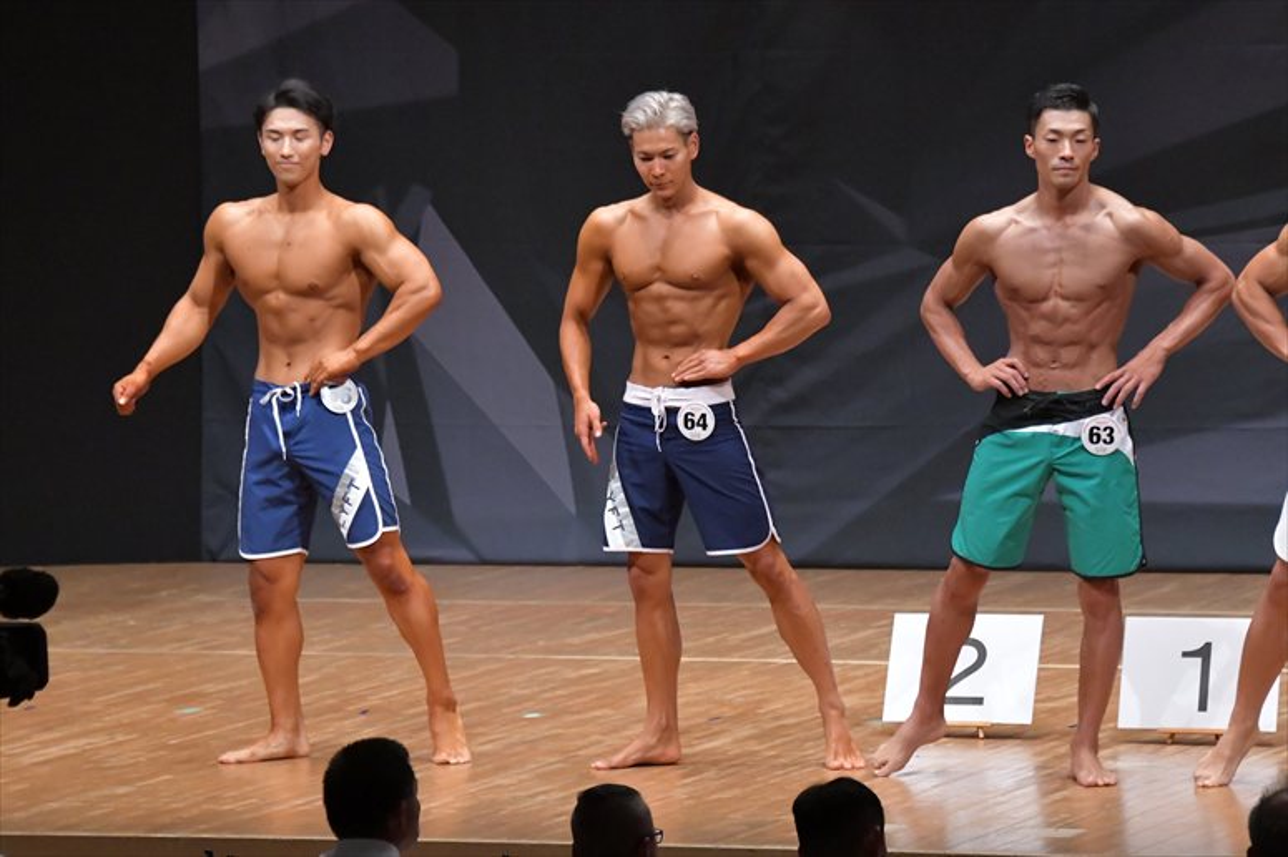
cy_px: 428
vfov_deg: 5.7
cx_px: 644
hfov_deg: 8.6
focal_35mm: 240
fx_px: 8583
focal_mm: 160
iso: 8000
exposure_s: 1/400
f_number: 5.6
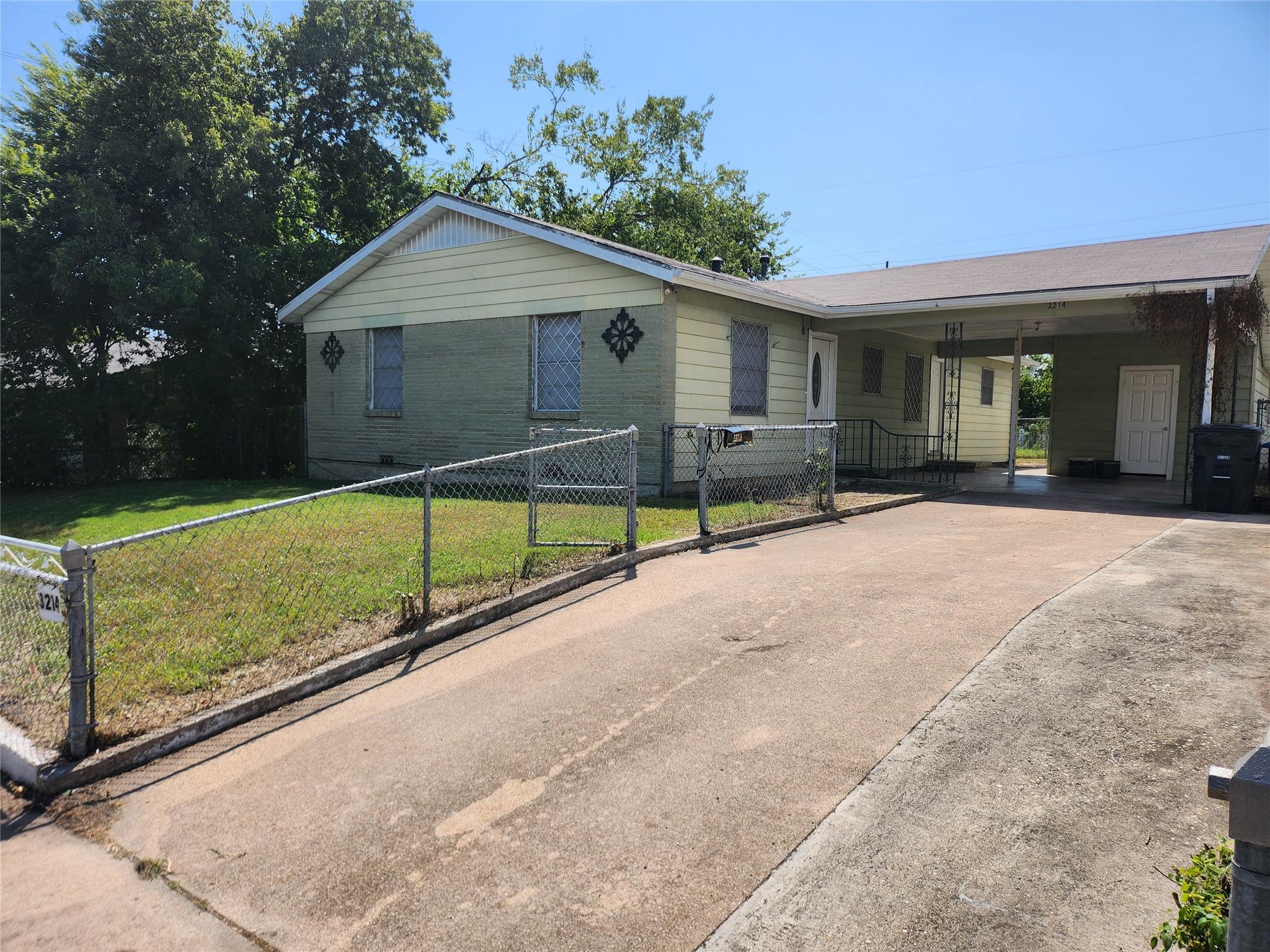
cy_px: 476
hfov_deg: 71.6
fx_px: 881
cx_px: 635
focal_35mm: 24
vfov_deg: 56.8
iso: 50
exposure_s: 1/3109
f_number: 1.8
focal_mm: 5
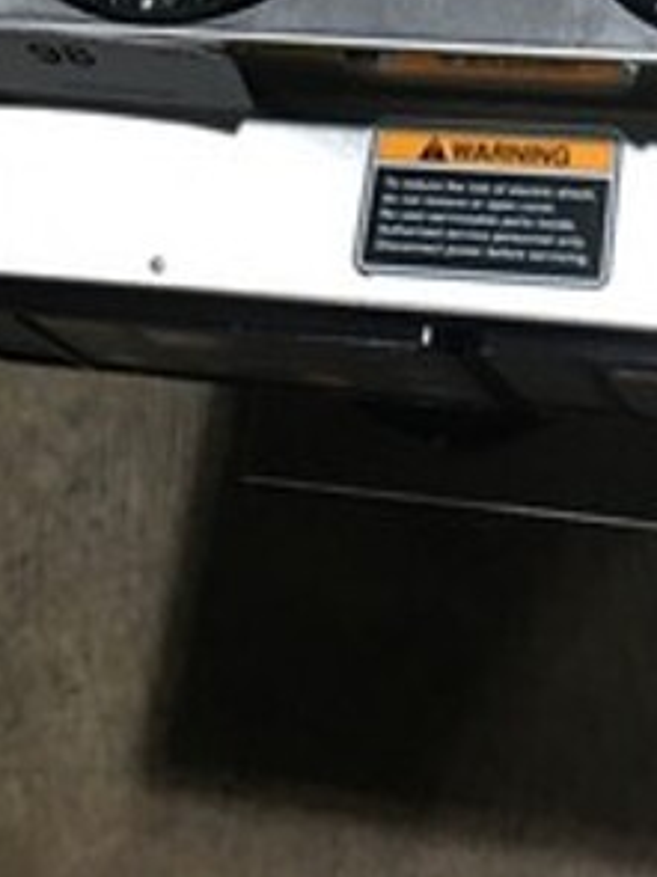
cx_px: 479
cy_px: -314
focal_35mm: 80
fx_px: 2026
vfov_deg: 21.6
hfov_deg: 18.3
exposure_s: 1/15
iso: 64
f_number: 2.2
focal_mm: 4.15
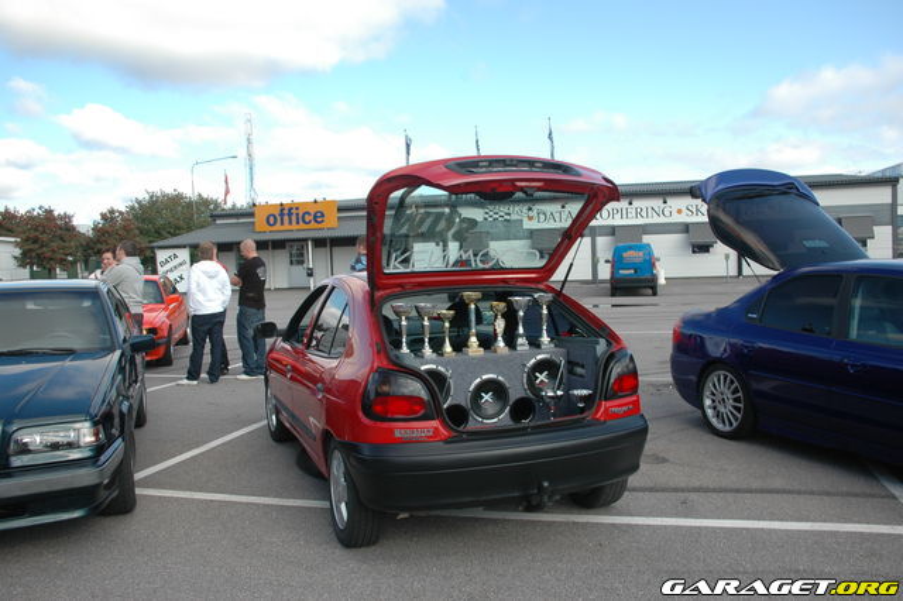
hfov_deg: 62.0
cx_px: 452
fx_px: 752
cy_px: 300
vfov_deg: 43.6
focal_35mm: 30
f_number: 8
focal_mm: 20
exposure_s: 1/250
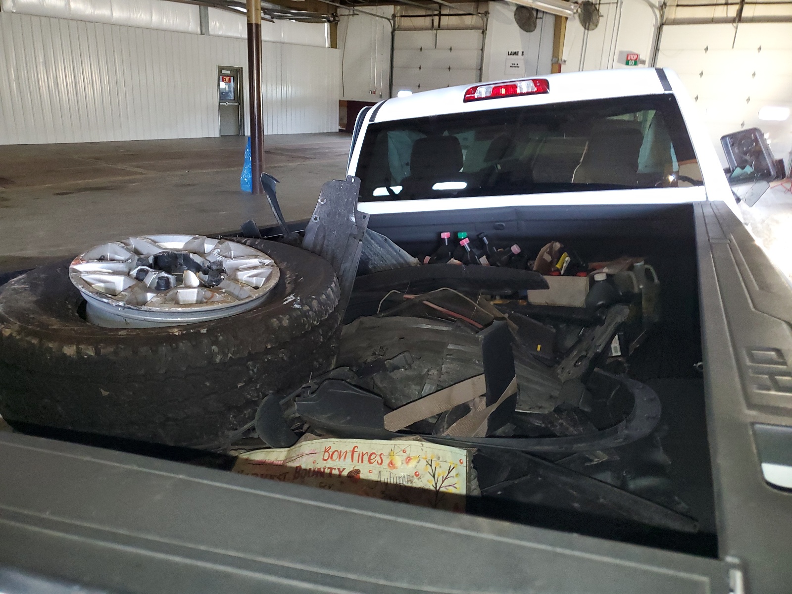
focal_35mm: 26
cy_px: 297
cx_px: 396
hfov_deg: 67.3
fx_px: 595
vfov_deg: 53.1
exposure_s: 1/17
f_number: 1.5
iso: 307
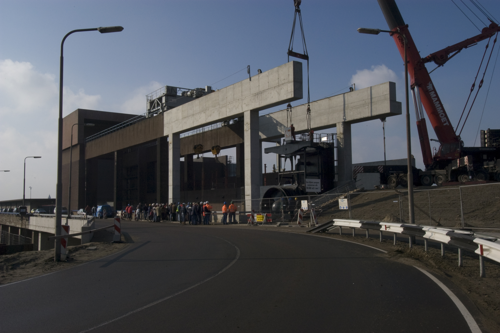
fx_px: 458
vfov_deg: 39.9
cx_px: 250
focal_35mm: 33
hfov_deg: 57.3
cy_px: 166
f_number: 20
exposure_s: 1/250
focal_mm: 22
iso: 400
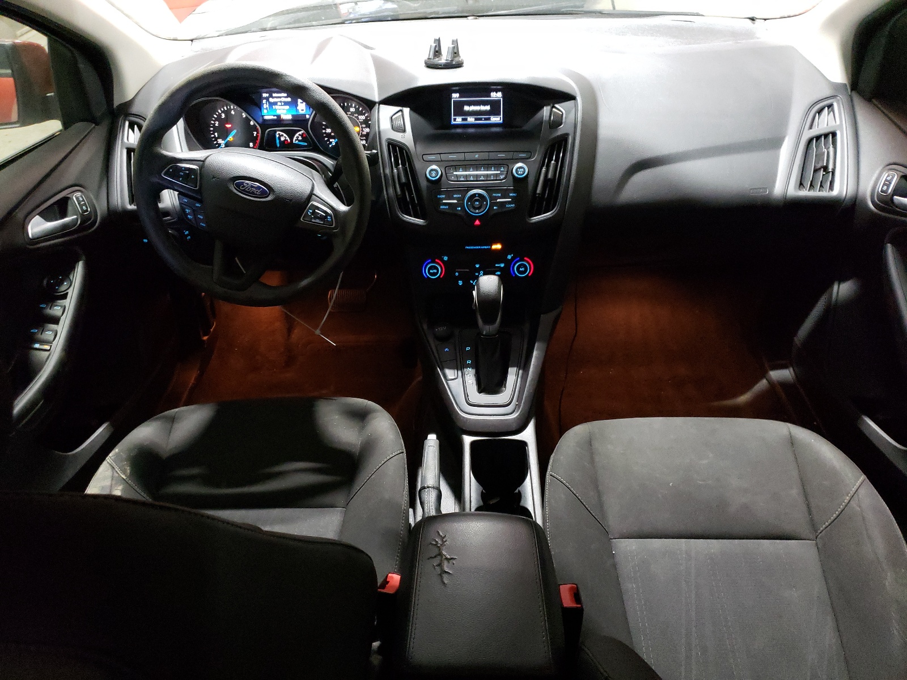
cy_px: 340
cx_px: 454
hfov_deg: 67.3
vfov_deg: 53.1
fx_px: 681
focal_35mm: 26
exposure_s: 1/24
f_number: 1.5
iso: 449
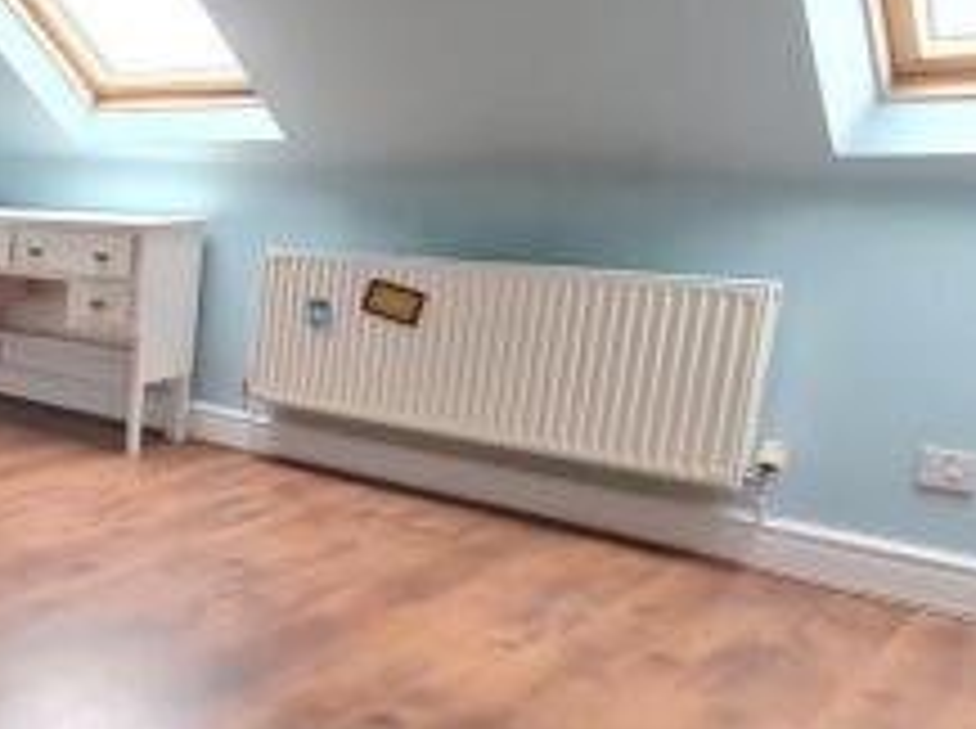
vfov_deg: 40.6
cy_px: 353
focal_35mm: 35
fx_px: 985
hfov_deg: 34.9
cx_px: -317
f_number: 2.2
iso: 125
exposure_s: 1/50
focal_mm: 2.2
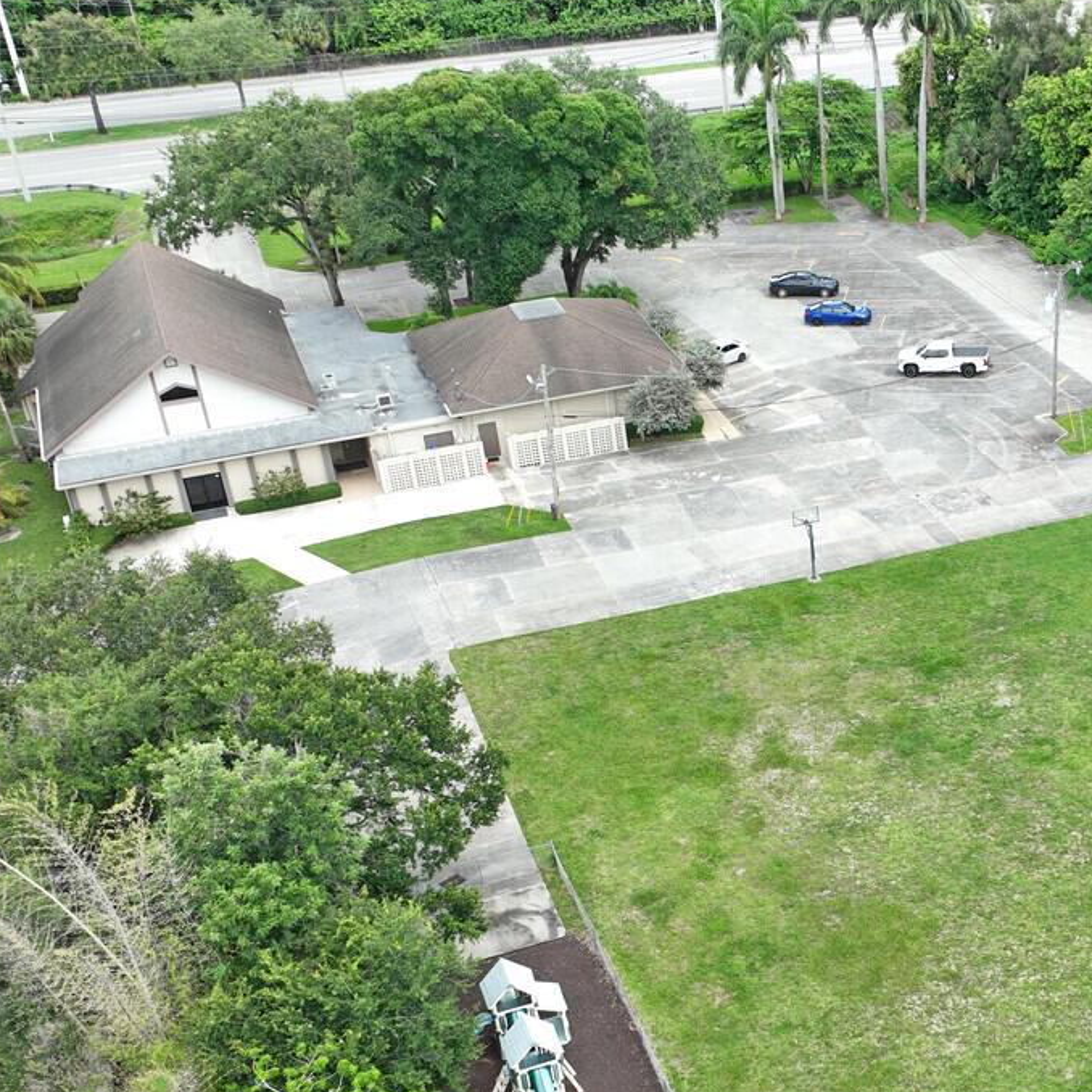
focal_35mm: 50
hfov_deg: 32.1
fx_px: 1785
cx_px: 1015
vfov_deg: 33.7
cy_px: 736
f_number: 2.8
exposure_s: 1/320
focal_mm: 12.29
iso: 100
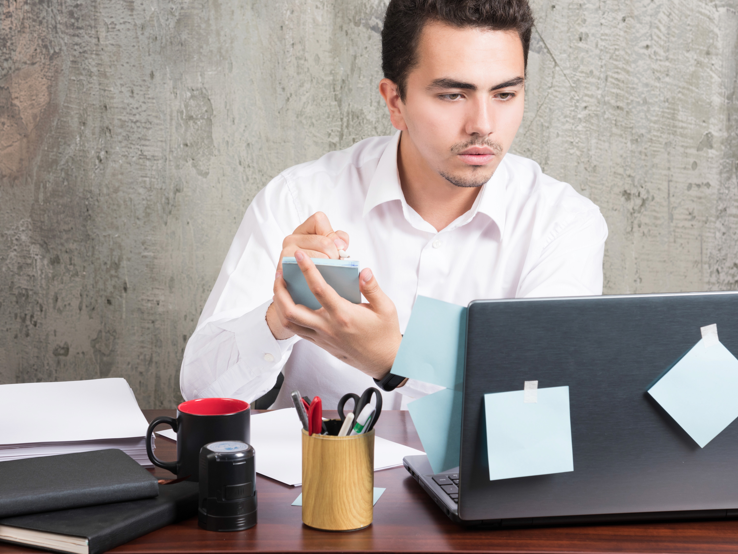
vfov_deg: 15.4
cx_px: 364
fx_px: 2047
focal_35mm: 96
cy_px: 253
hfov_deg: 20.4
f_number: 8
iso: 250
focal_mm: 78
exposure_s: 1/100
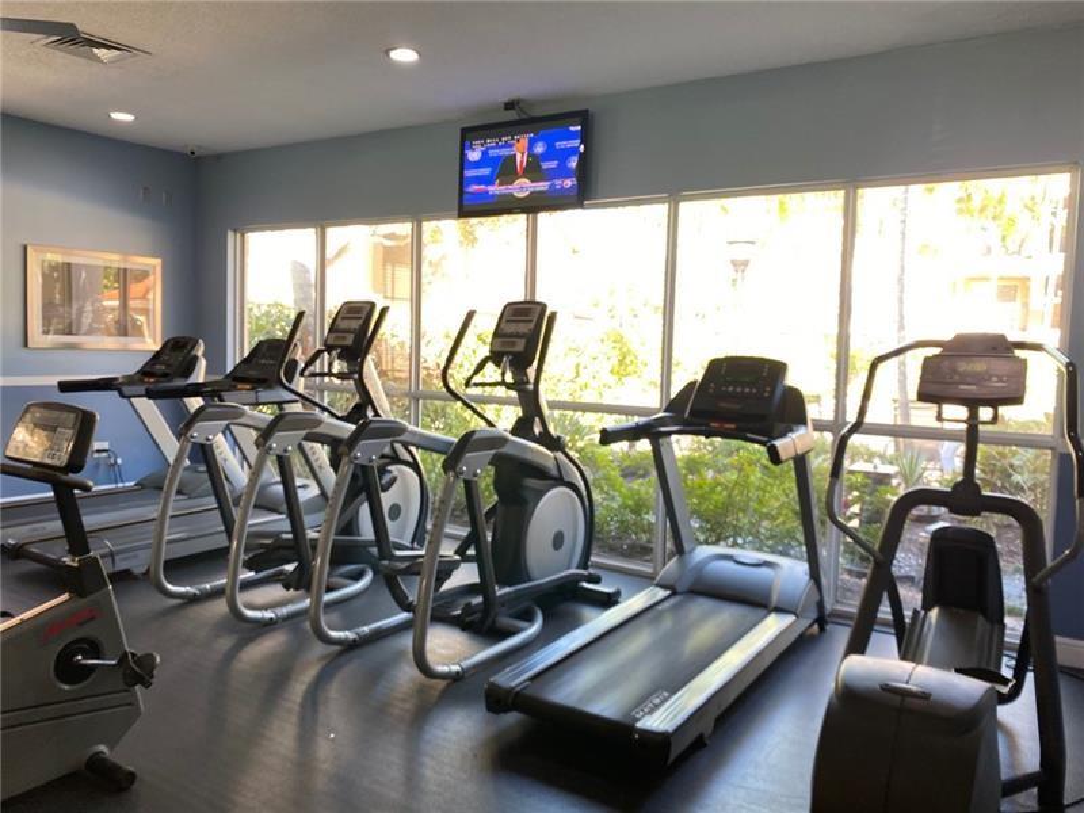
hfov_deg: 67.3
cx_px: 542
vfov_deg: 53.1
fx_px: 814
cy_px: 406
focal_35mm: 26
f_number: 1.8
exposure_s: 1/61
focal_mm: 4.25
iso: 100
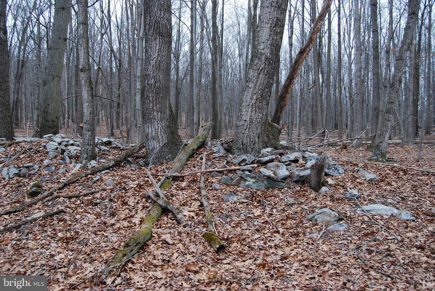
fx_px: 399
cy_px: 146
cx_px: 218
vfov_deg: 40.1
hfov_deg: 57.2
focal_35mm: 33
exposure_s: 1/60
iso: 200
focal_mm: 22
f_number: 5
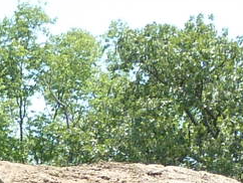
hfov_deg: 8.3
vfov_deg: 6.2
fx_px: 1623
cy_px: 436
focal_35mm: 231
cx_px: -149
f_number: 3.5
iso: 160
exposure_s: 1/500
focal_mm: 5.7
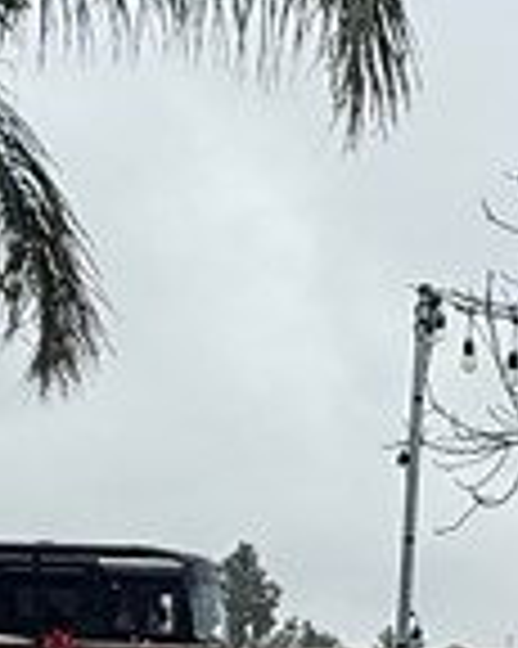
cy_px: 621
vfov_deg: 19.3
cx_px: 955
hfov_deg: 14.0
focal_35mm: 97
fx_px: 1861
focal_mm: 2.22
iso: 50
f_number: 2.2
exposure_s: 1/1189
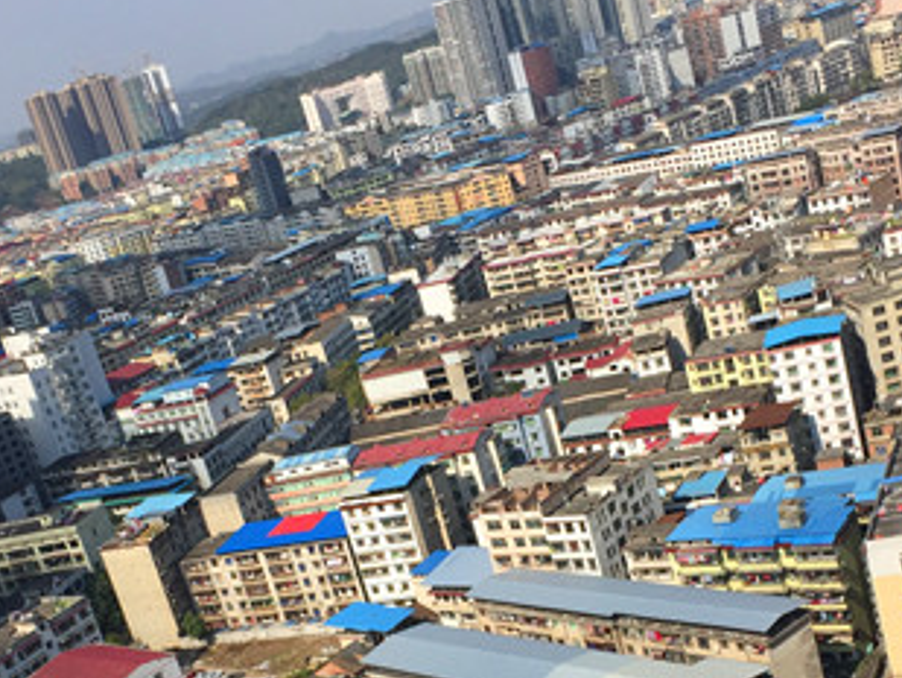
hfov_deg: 32.2
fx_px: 1564
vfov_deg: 24.0
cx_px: 479
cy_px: 561
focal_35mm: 60
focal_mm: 4.15
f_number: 2.2
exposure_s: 1/2326
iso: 32
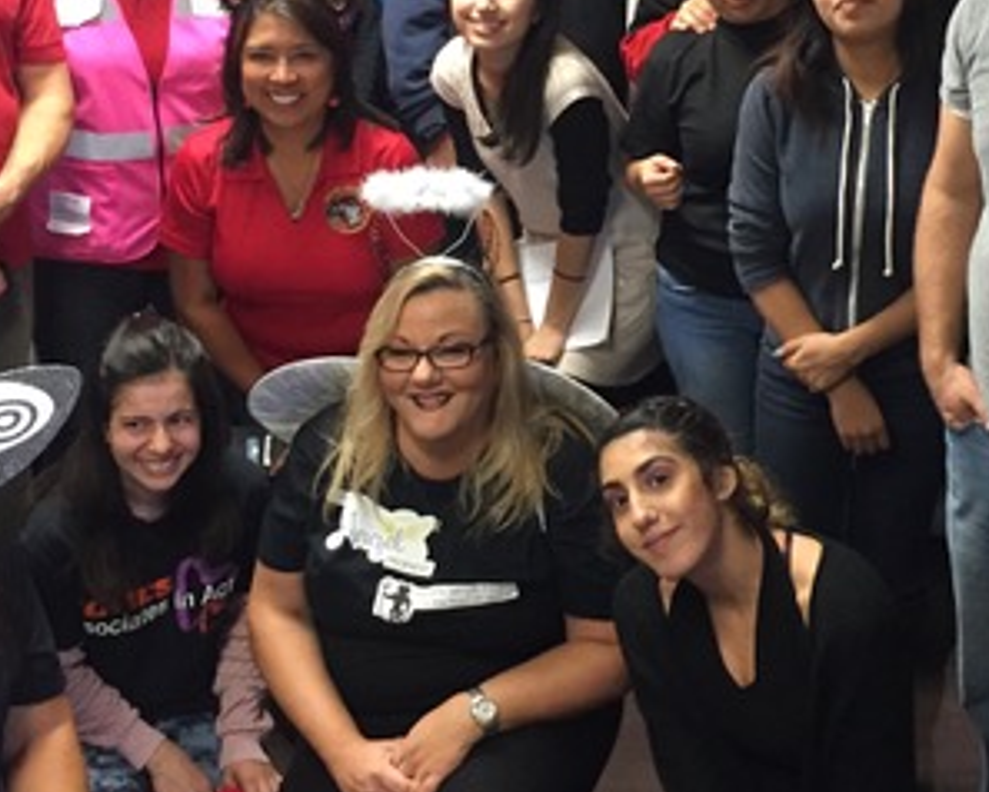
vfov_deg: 24.6
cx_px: 616
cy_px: 153
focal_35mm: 61
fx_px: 1787
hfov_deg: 30.8
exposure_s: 1/30
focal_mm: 4.15
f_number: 2.2
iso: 250
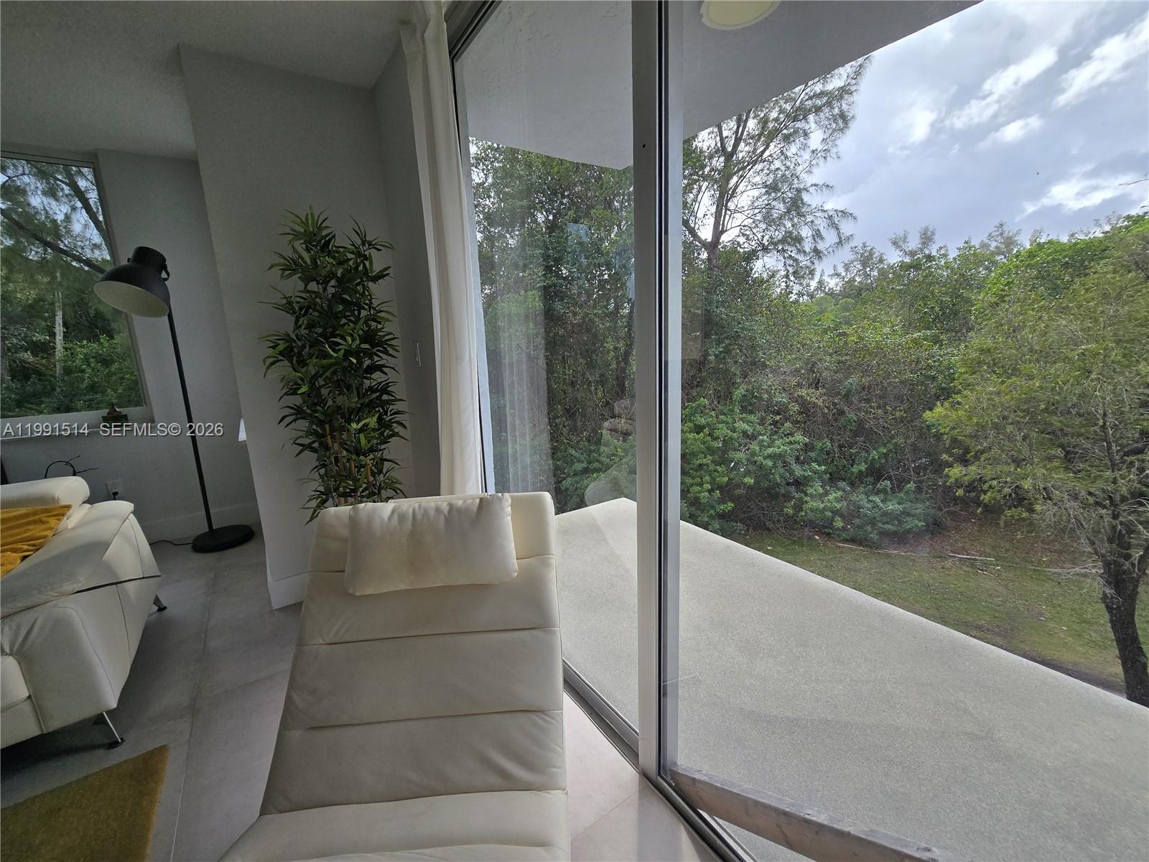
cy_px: 431
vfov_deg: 89.9
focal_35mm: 13
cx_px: 574
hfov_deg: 106.2
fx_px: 432
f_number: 2.2
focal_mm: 2.2
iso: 50
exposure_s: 1/841
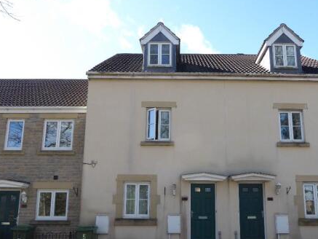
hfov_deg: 56.6
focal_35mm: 32
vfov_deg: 43.8
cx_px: 179
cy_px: 149
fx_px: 294
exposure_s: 1/250
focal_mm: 4.3
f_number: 3.3
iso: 80
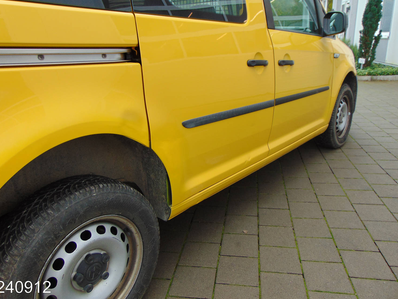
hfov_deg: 65.3
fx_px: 310
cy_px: 139
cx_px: 201
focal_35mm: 27
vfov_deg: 51.3
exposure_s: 1/50
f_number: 3
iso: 80
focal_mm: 4.5
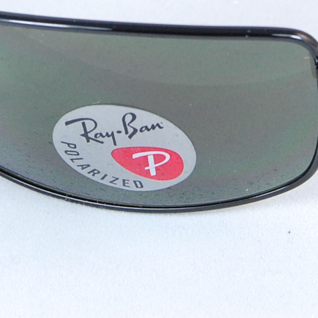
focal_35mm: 239
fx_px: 2484
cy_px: -90
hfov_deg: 7.3
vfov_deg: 7.3
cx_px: 75
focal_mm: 48
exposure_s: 1/160
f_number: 10
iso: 800
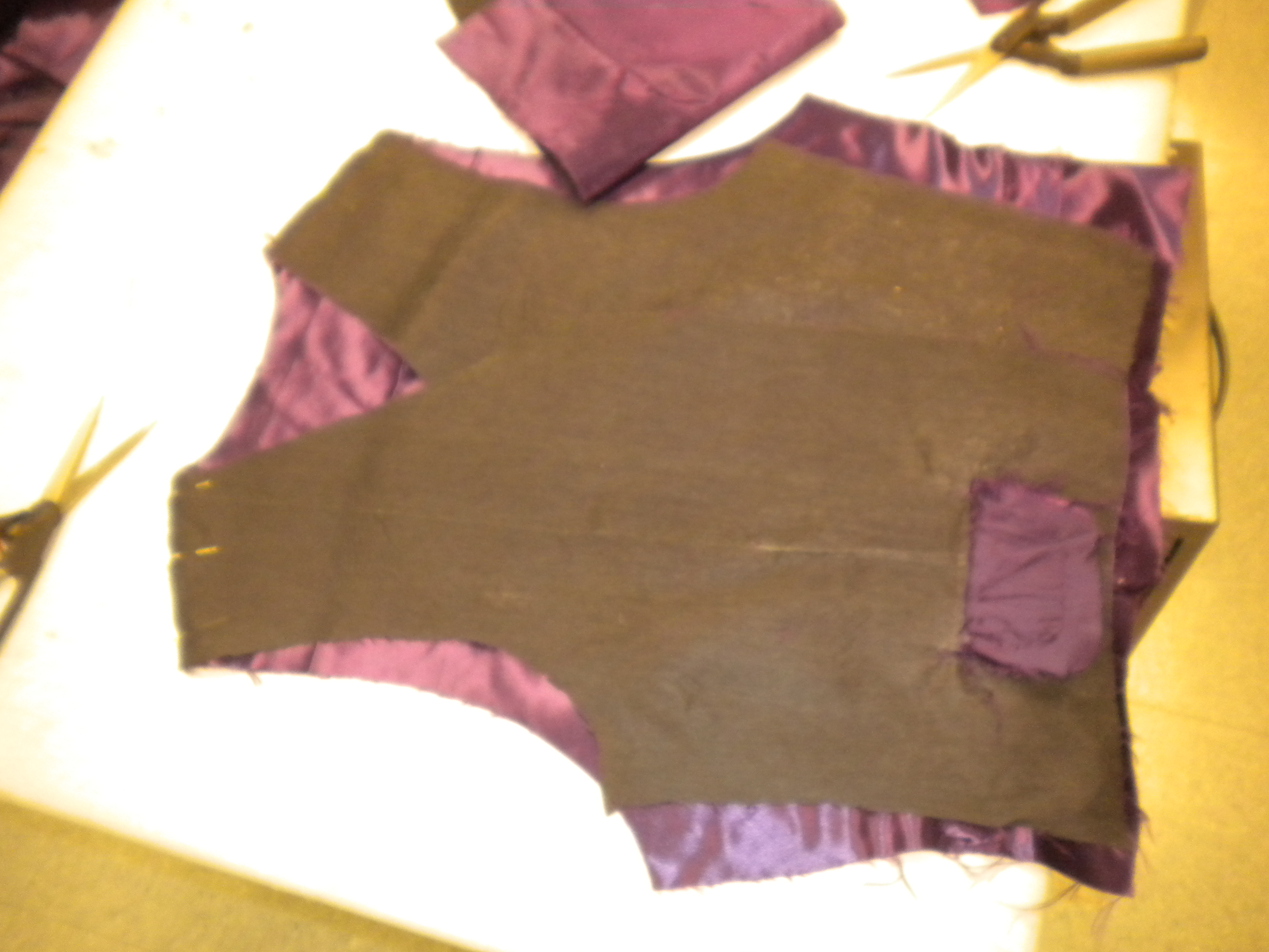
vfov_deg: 40.7
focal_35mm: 35
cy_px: 476
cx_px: 634
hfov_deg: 52.6
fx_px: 1283
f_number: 3.1
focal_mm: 6.3
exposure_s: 1/30.4
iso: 400
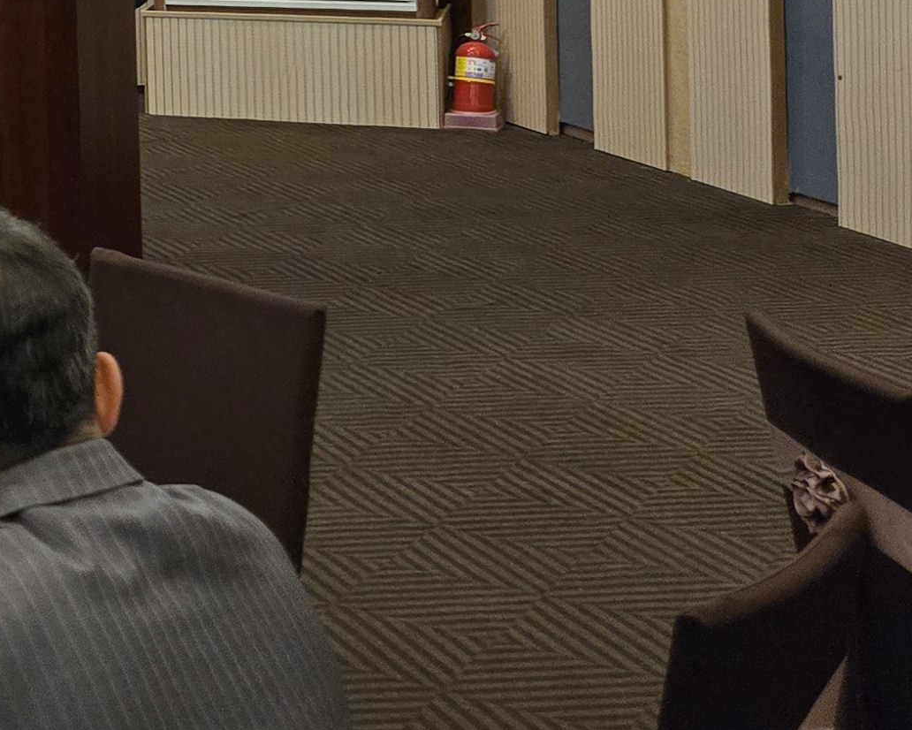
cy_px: -225
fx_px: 2349
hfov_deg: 18.5
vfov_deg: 16.7
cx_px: -587
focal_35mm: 87
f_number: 1.8
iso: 800
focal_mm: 5.4
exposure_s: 1/120
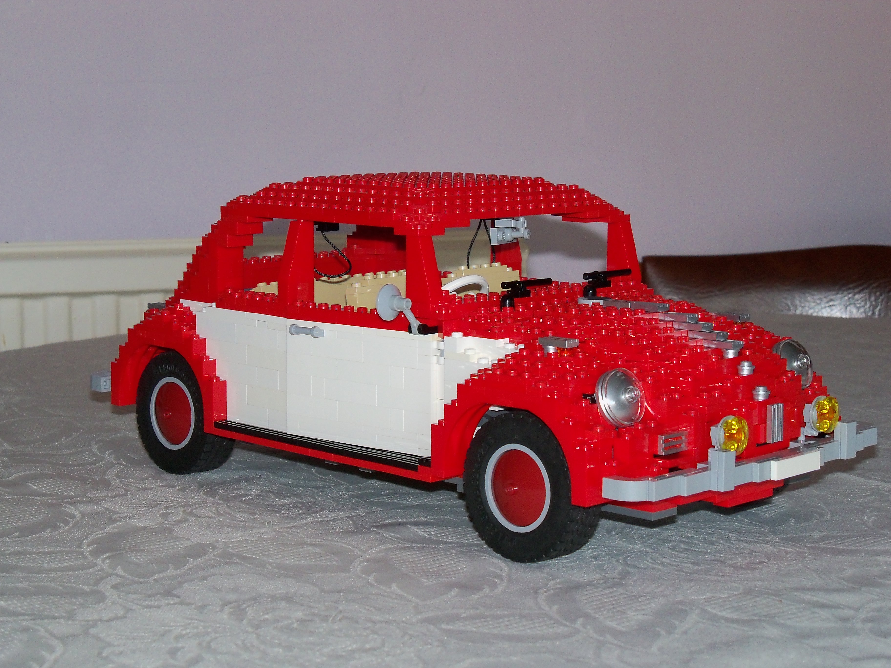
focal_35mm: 70
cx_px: 446
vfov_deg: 21.0
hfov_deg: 27.8
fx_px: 1802
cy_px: 334
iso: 200
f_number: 4.1
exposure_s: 1/30
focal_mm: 12.3
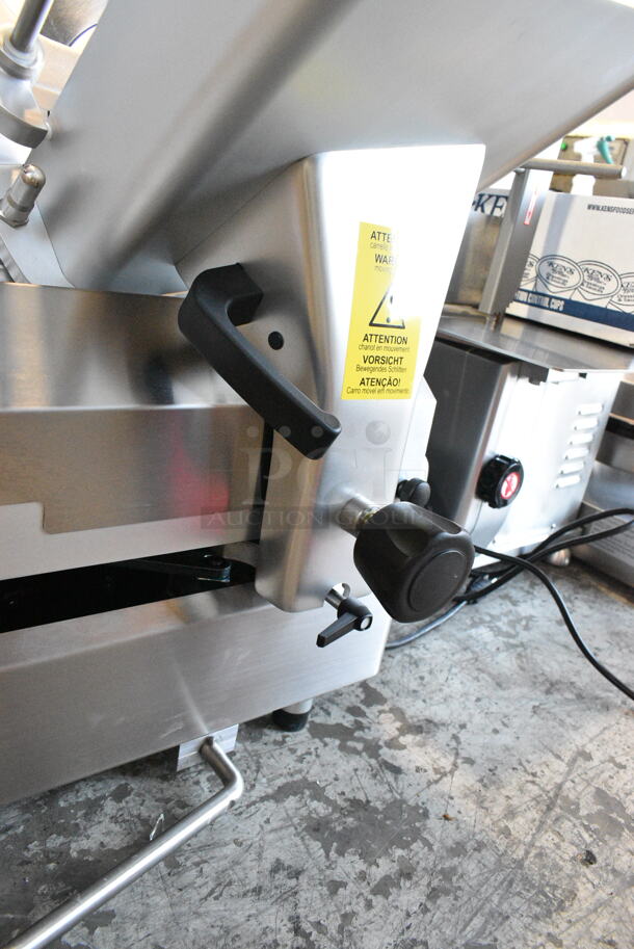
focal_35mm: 27
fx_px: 712
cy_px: 474
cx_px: 317
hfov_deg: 48.0
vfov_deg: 67.3
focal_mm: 18
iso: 6400
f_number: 7.1
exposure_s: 1/200
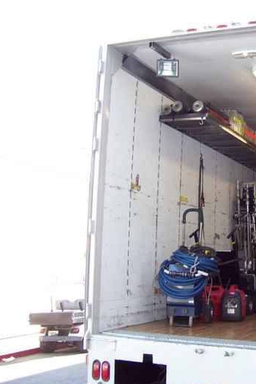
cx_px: 246
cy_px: 195
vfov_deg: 38.9
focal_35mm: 51
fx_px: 544
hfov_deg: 25.4
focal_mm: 5.85
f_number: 2.8
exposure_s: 1/80
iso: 72
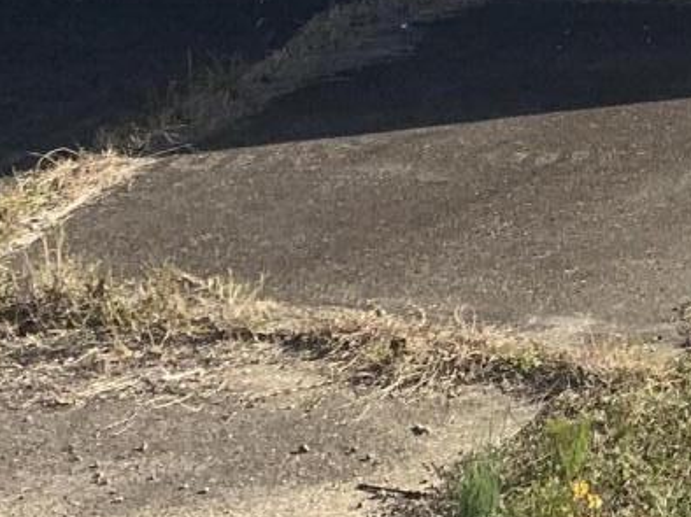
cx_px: 1093
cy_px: -729
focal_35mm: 132
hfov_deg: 13.9
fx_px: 2633
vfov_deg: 9.9
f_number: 1.8
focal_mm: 4.25
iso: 25
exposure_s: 1/2114
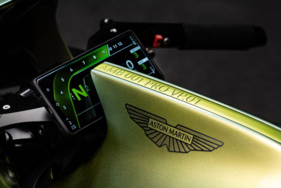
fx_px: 820
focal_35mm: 105
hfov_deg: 19.5
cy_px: 94
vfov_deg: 13.0
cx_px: 140
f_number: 10
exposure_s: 1/5
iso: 100
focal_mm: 105
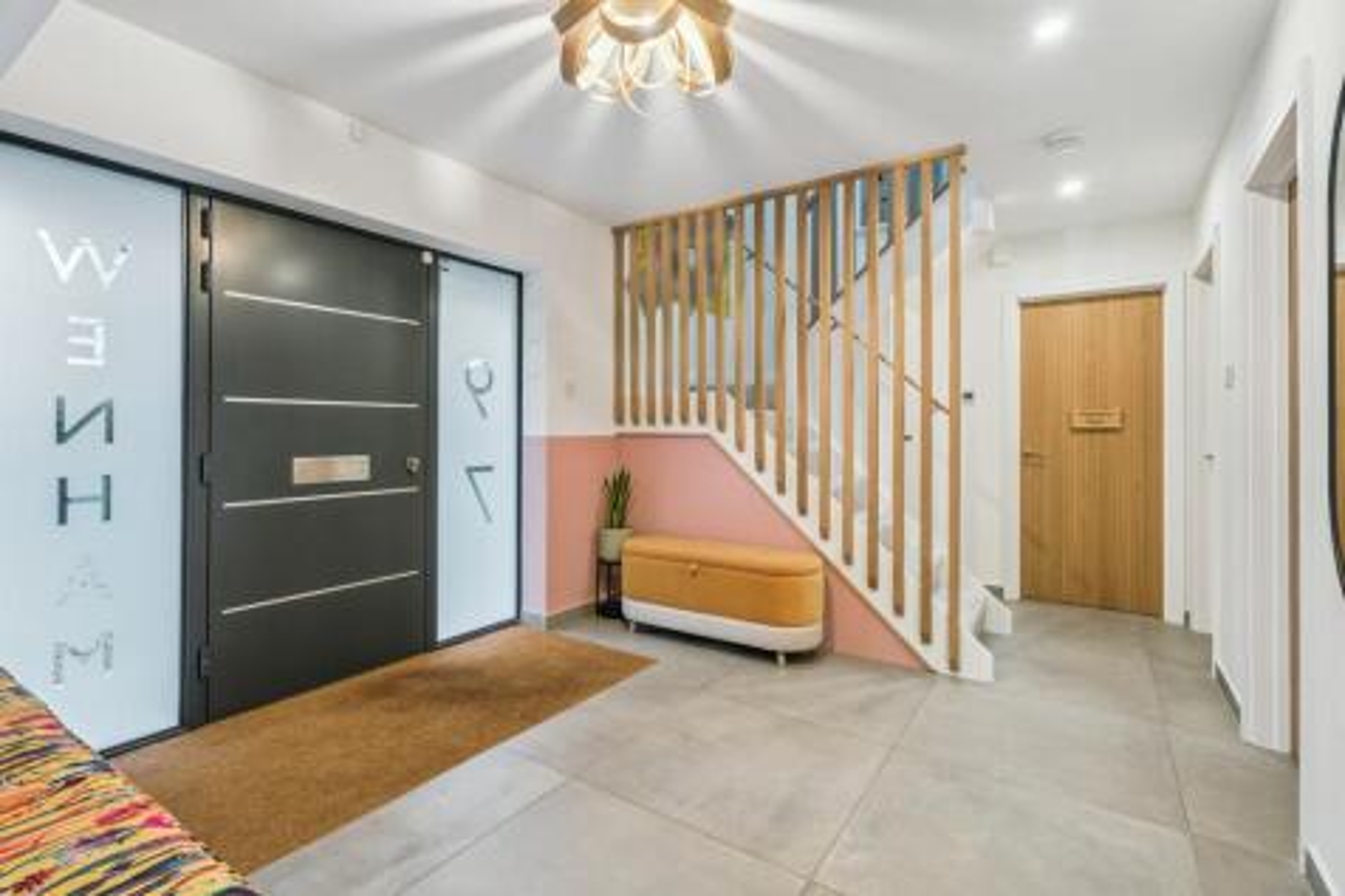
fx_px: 598
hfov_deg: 96.8
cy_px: 448
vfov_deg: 73.7
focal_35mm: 16
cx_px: 672
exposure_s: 1/30
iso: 640
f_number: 8
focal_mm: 16
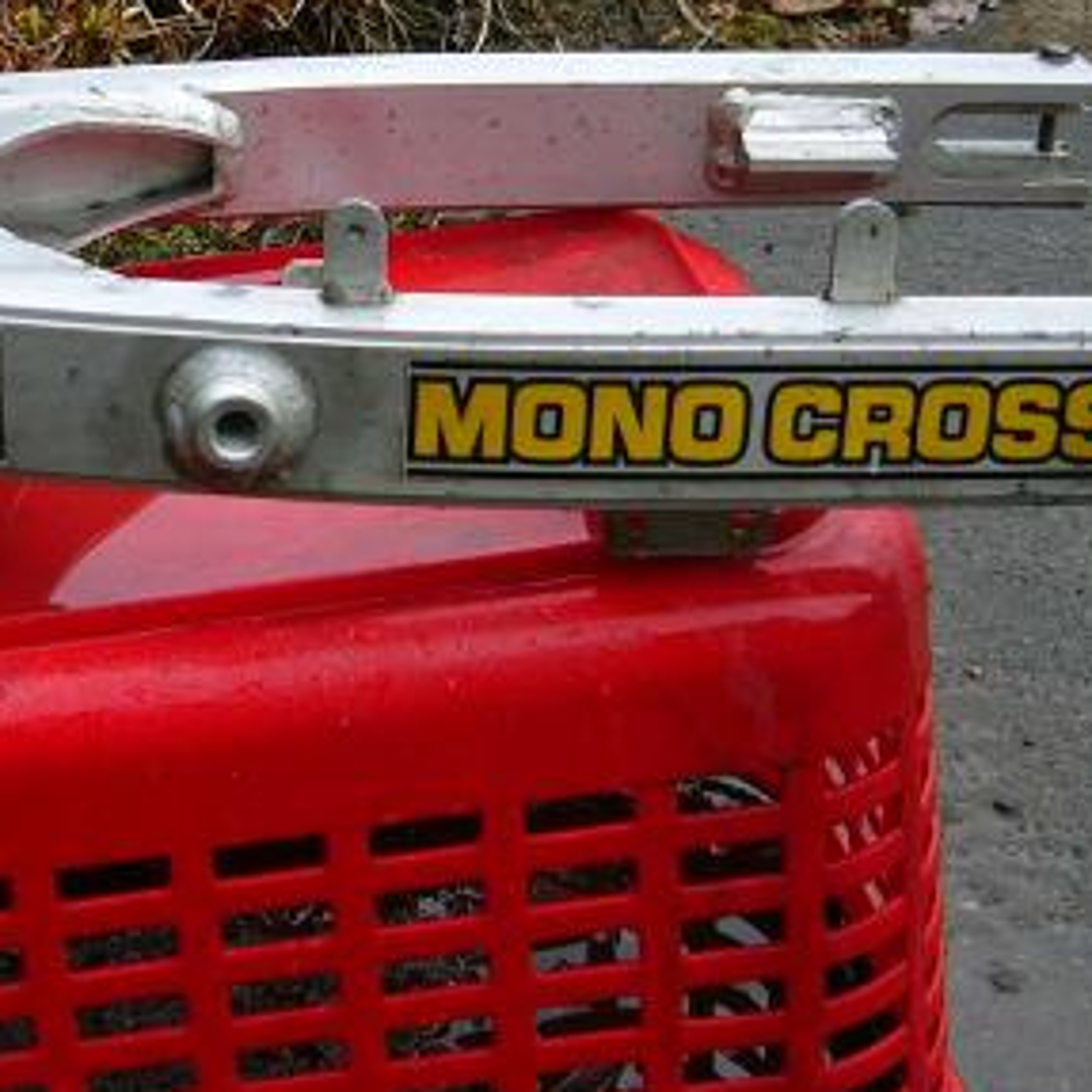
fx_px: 2463
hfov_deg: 24.8
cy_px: 285
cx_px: 293
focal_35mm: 69
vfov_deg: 24.7
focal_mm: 5.8
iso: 50
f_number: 2.8
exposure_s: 1/100
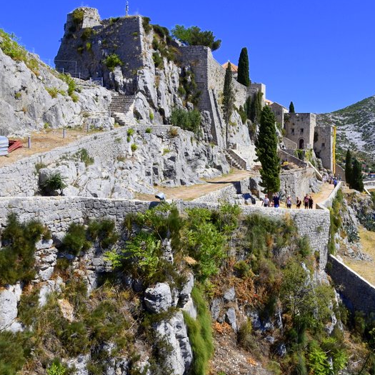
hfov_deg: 46.1
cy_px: 188
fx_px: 429
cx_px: 263
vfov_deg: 47.2
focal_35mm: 35
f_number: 8
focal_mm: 18
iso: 250
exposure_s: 1/500
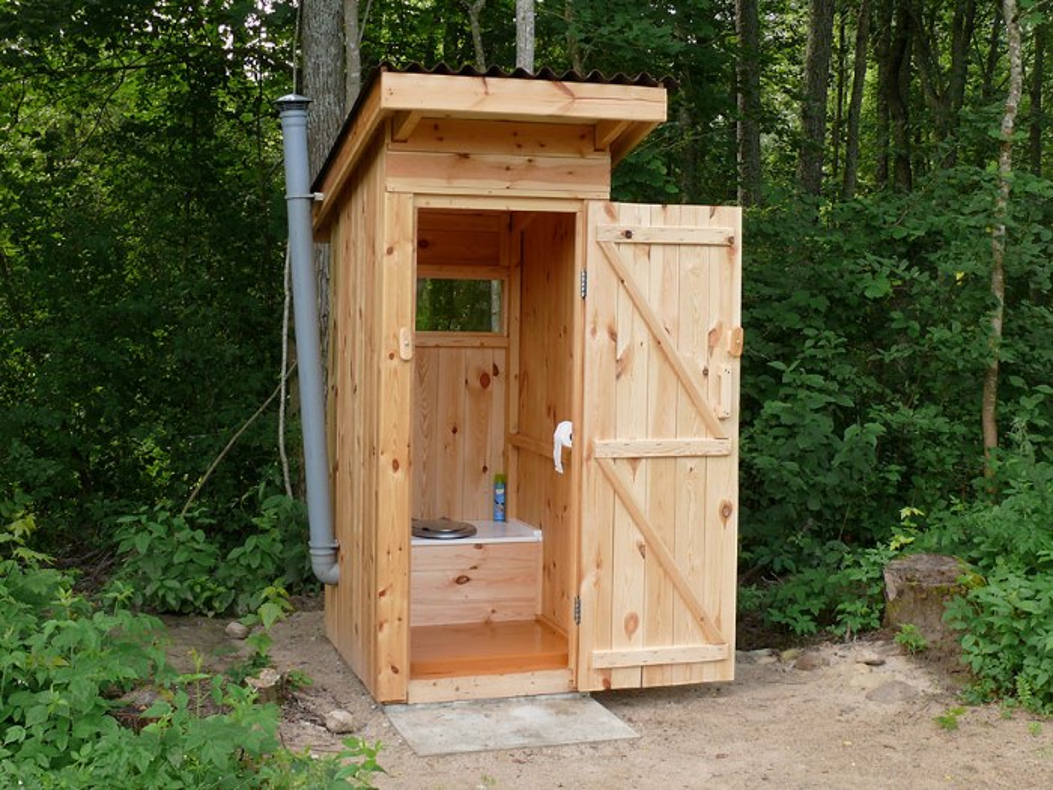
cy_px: 395
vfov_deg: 36.8
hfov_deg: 47.9
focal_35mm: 39
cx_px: 526
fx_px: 1186
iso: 100
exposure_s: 1/125
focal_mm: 8.2
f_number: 3.6
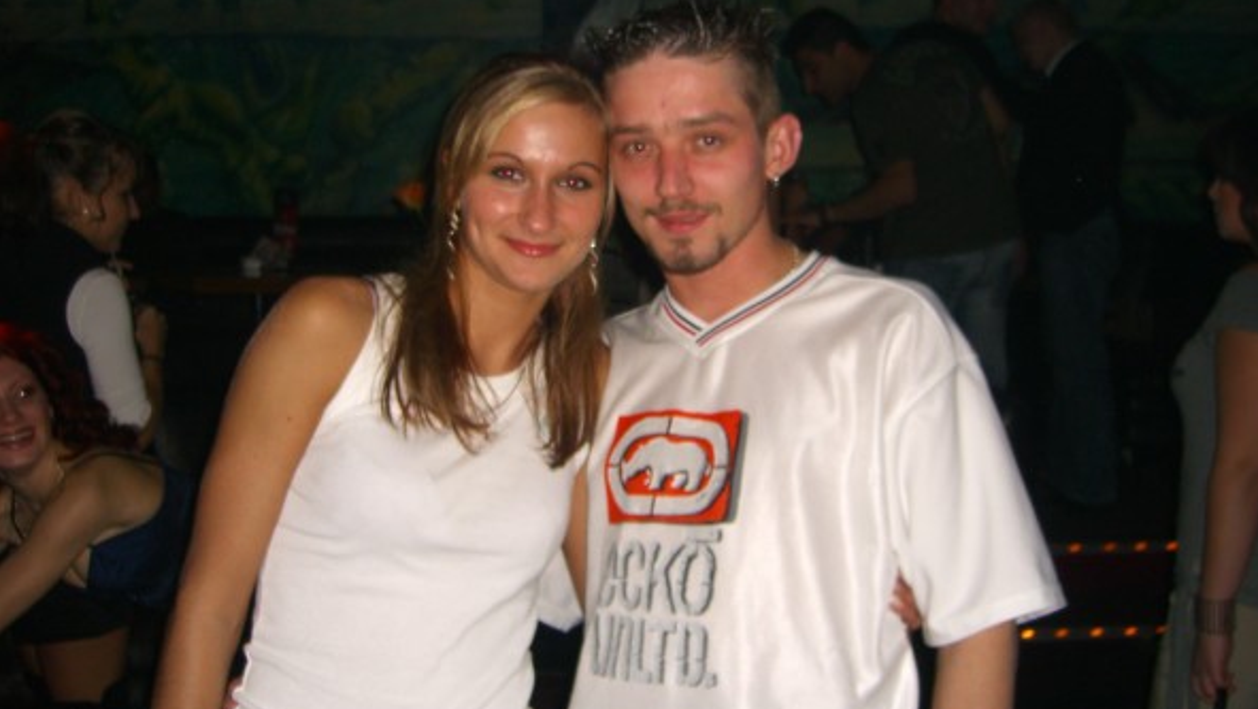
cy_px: 300
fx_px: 1402
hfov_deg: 48.3
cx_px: 636
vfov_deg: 28.3
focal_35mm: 42
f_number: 2.8
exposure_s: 1/60
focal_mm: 7.9
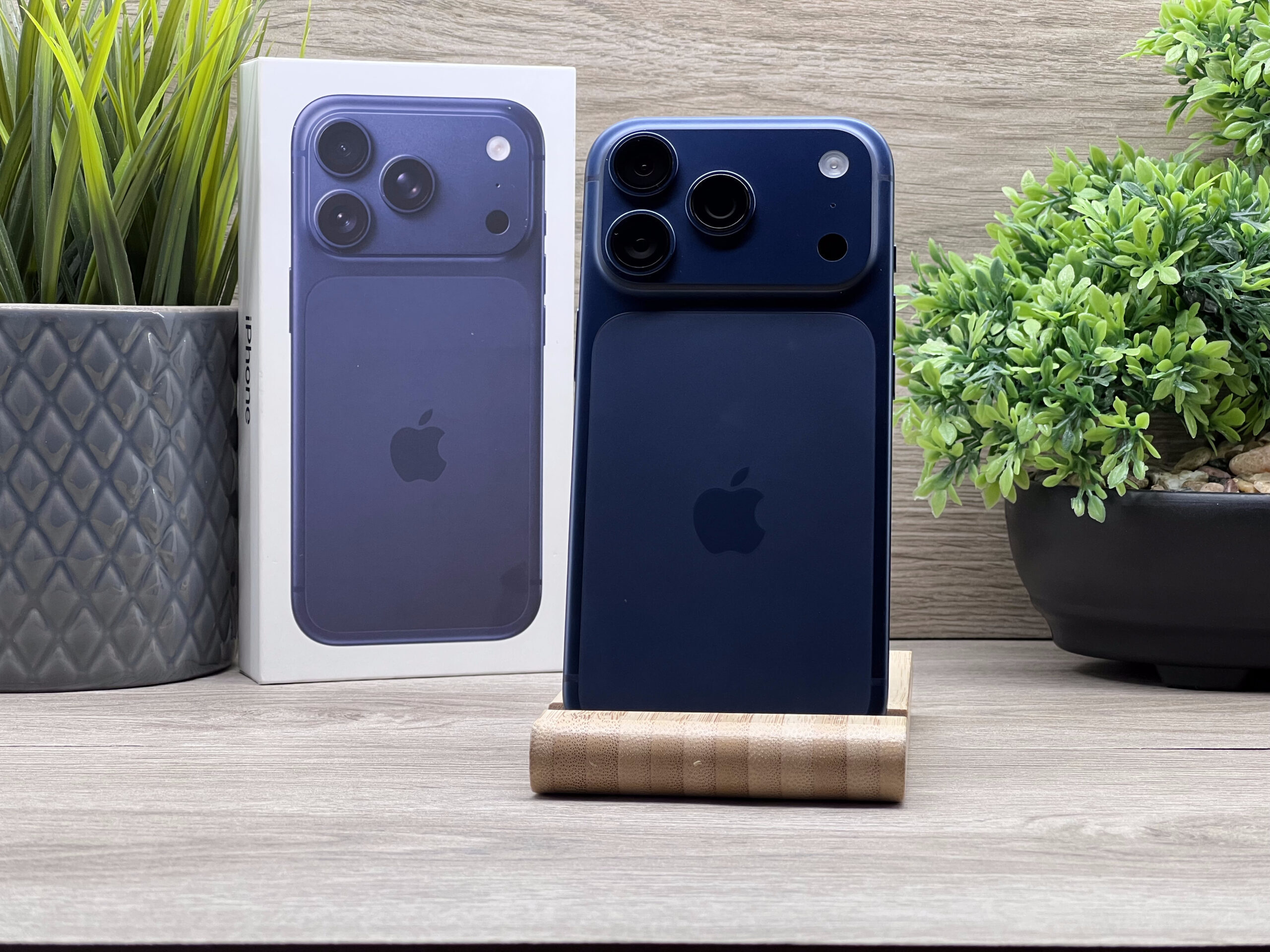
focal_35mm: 77
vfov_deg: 19.1
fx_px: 2825
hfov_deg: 25.3
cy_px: 476
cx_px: 635
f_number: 2.8
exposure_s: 1/100
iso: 125
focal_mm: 9
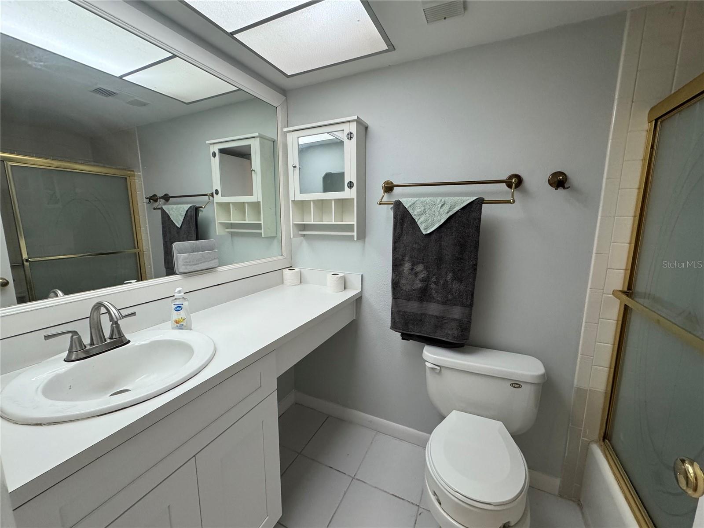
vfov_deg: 85.7
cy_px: 264
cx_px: 352
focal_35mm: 14
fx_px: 285
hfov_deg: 102.1
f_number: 2.2
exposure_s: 1/120
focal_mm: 2.22
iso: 250
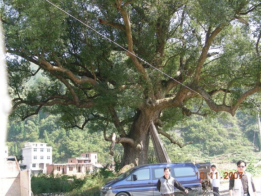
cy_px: 98
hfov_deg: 49.0
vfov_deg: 37.7
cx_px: 130
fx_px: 287
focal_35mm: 38
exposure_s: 1/109
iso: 50
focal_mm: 6.3
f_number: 4
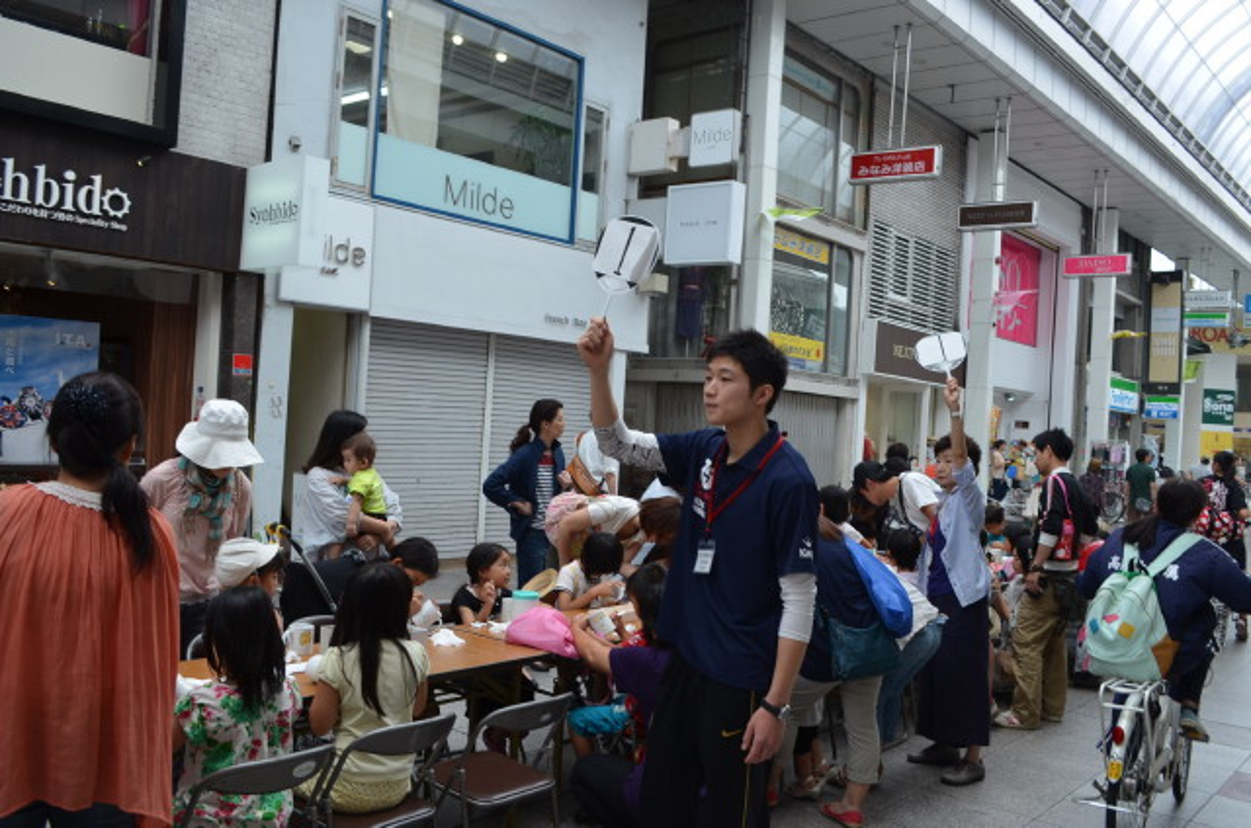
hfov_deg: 62.0
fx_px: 1040
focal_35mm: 30
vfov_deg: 43.4
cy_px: 414
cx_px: 626
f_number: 5.6
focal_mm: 20
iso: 200
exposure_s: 1/125
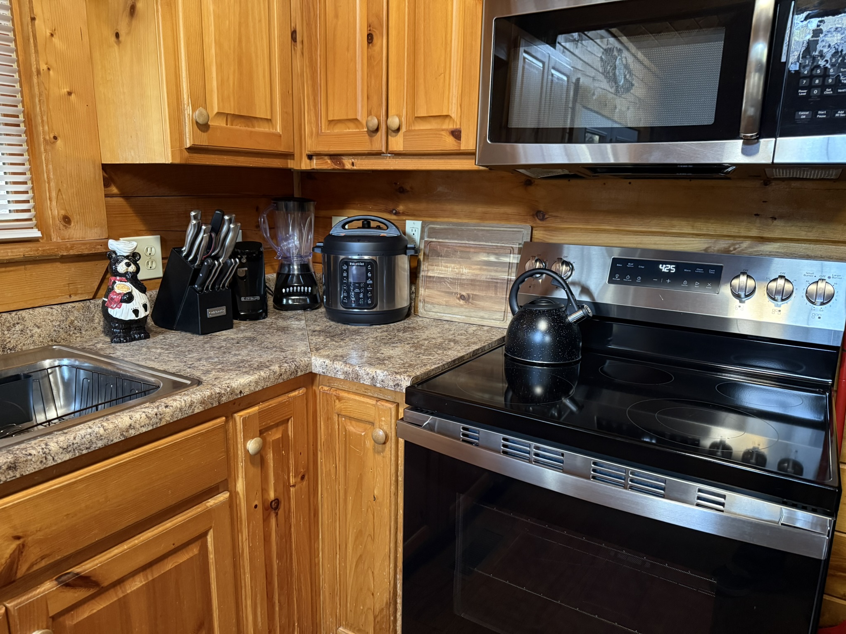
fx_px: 587
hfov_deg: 71.6
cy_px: 317
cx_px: 423
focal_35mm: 24
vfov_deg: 56.8
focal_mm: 6.76
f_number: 1.78
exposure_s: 1/30
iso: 800
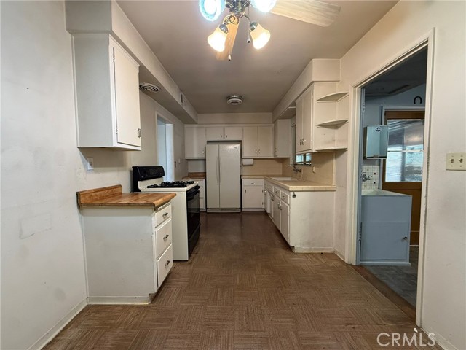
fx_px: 188
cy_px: 175
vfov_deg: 85.7
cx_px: 233
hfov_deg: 102.1
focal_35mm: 14
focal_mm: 2.22
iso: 320
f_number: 2.2
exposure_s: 1/60
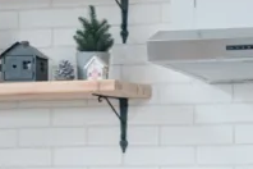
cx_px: 68
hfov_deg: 8.1
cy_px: 266
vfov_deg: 5.4
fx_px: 1778
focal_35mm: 253
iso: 500
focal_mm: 50
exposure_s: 1/100
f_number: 2.5
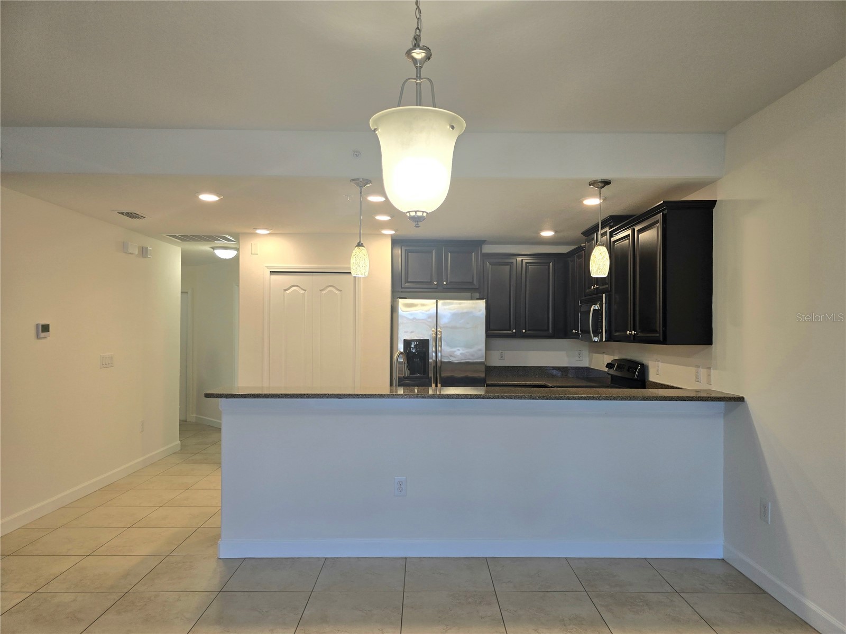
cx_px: 423
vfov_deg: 58.9
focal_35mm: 23
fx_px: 562
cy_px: 317
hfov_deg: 73.9
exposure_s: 1/120
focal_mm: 6.3
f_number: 1.7
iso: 80
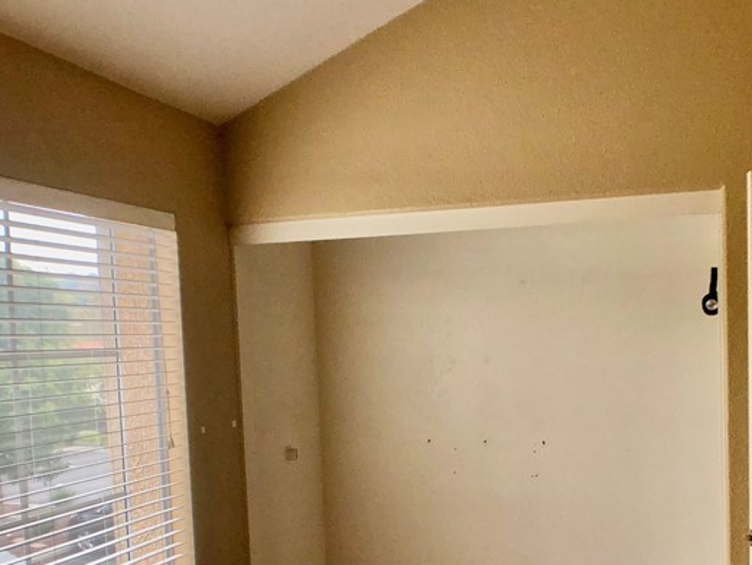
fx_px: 1195
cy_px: 405
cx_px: 463
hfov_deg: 34.8
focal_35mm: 55
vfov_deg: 26.3
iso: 40
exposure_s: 1/120
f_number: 1.8
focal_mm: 4
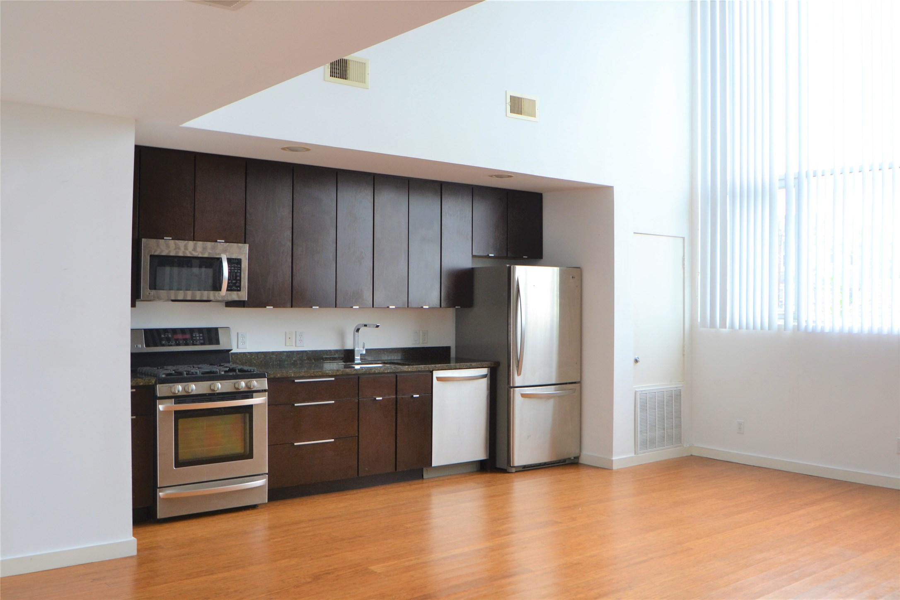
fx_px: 825
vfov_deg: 40.0
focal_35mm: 33
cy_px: 300
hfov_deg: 57.2
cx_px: 450
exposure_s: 1/100
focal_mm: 22
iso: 400
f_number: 5
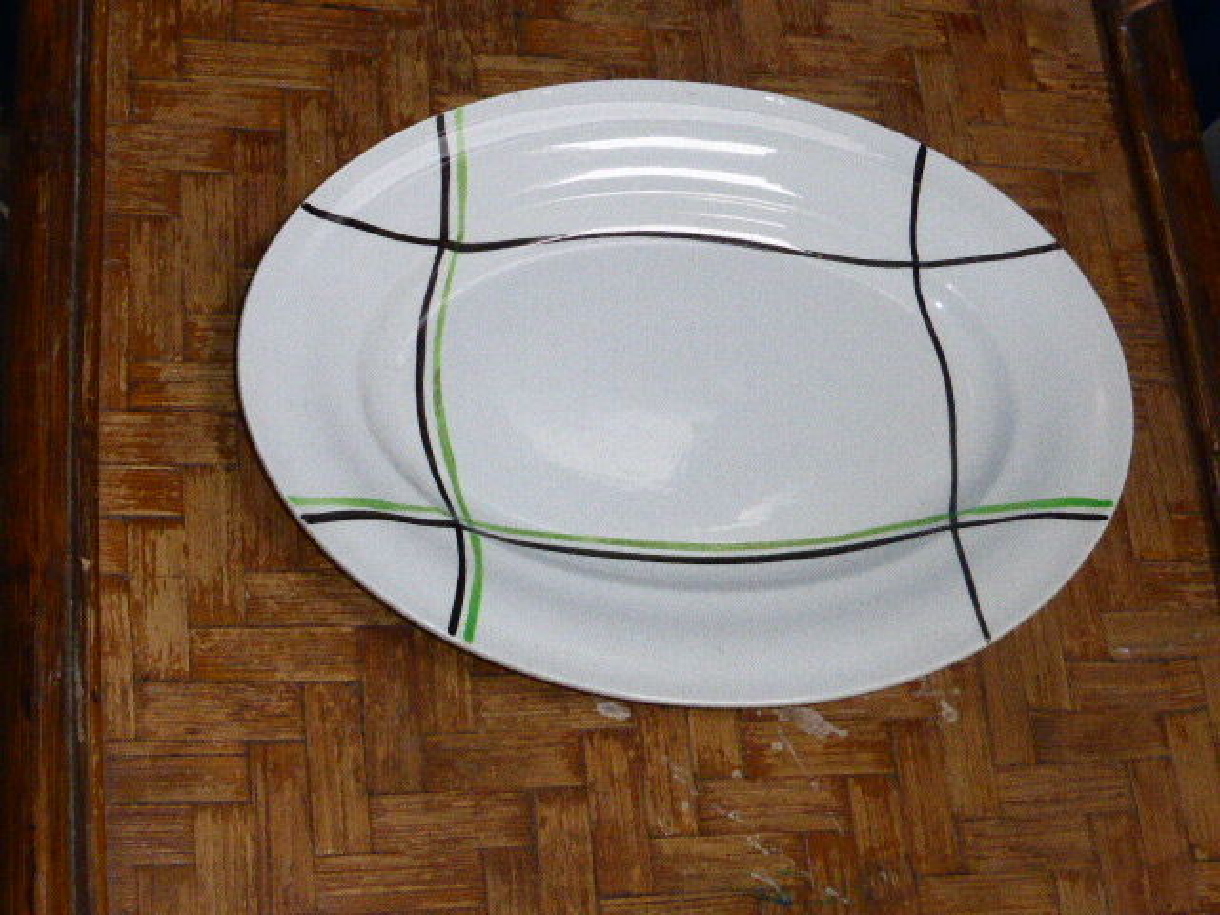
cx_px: 610
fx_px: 2009
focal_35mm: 57
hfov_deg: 33.8
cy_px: 458
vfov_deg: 25.7
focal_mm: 9.7
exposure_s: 1/60
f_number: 4.6
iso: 800
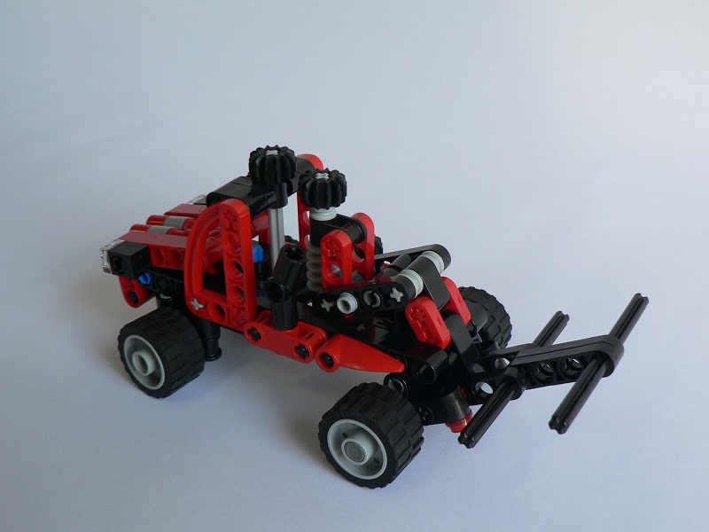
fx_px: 901
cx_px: 354
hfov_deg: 42.9
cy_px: 266
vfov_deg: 32.9
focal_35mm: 44
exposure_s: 1/40
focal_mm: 7.4
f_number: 2.8
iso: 80
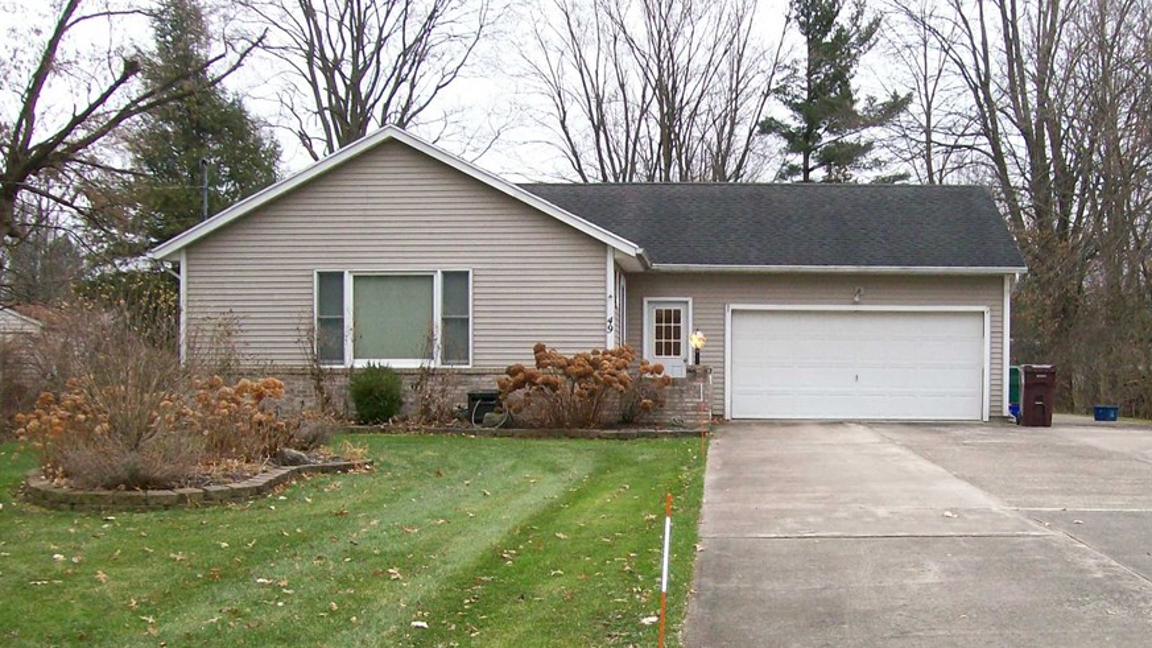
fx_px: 1405
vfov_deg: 25.8
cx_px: 669
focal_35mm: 46
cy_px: 436
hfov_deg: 44.4
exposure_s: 1/86.8
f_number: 2.7
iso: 140
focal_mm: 6
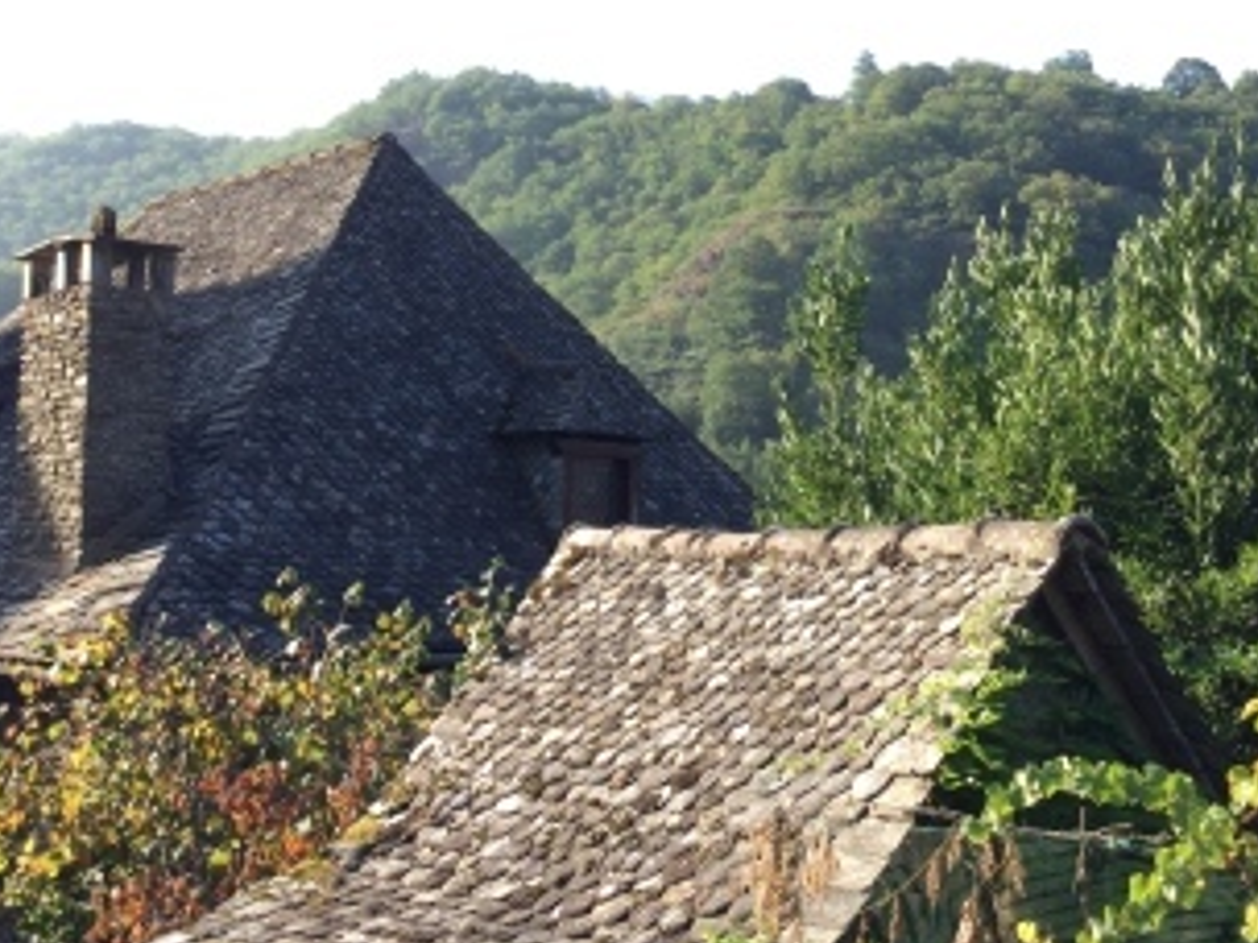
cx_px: 612
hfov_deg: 37.5
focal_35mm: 51
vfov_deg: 28.5
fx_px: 1853
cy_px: 399
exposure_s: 1/225
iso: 25
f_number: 2.4
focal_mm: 3.3
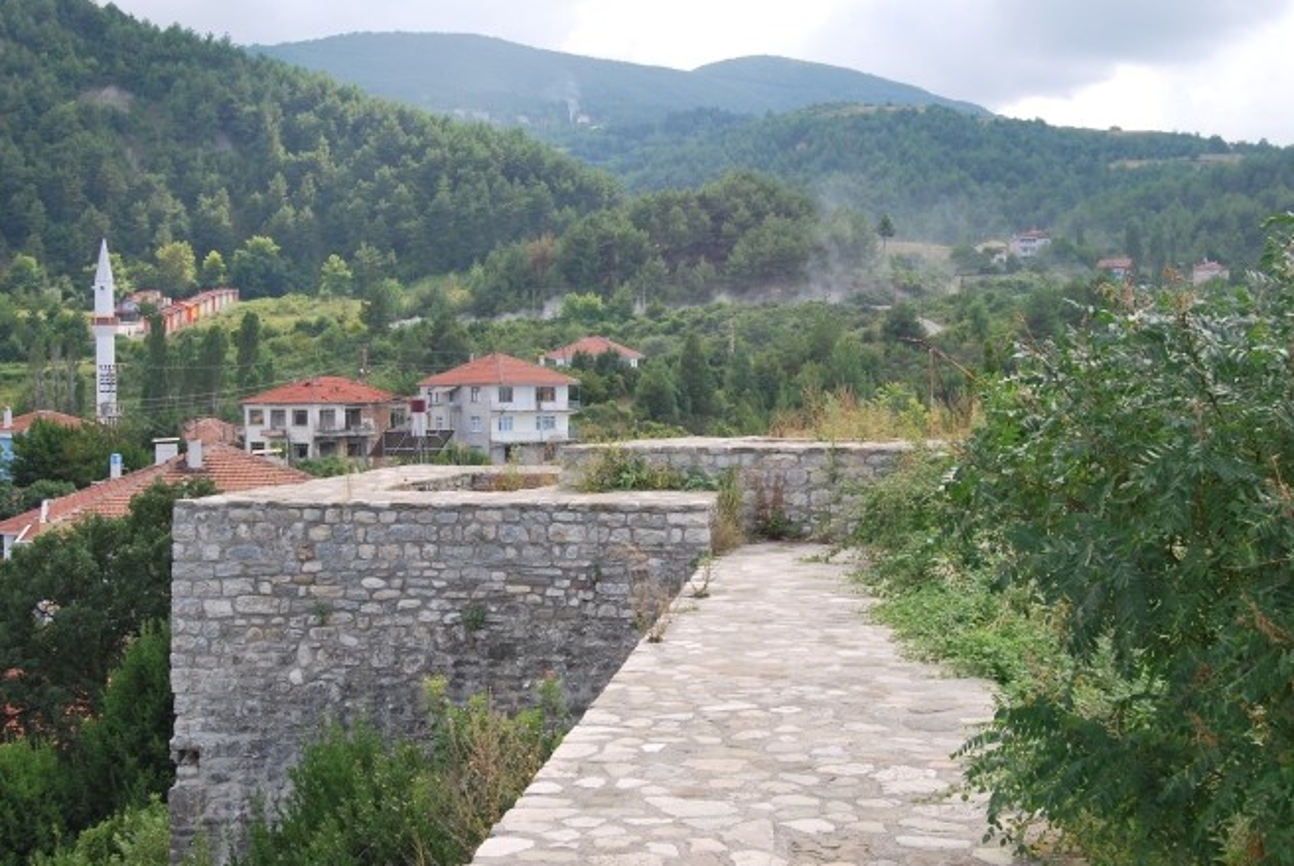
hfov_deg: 41.5
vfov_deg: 28.4
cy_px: 435
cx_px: 639
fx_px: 1710
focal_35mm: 48
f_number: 9
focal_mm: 31
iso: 200
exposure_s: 1/125
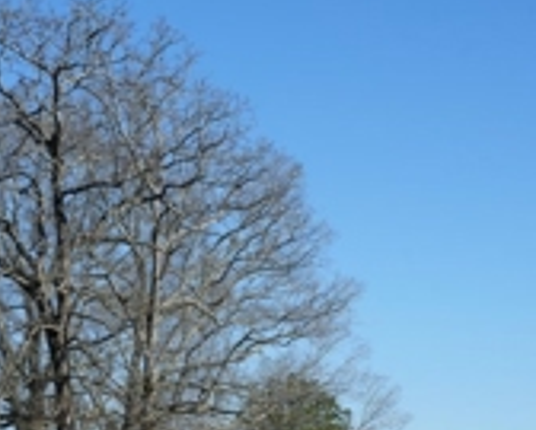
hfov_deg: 17.0
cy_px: 427
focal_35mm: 113
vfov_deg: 13.5
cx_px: 239
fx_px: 1796
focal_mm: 45
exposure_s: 1/500
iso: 320
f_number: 10
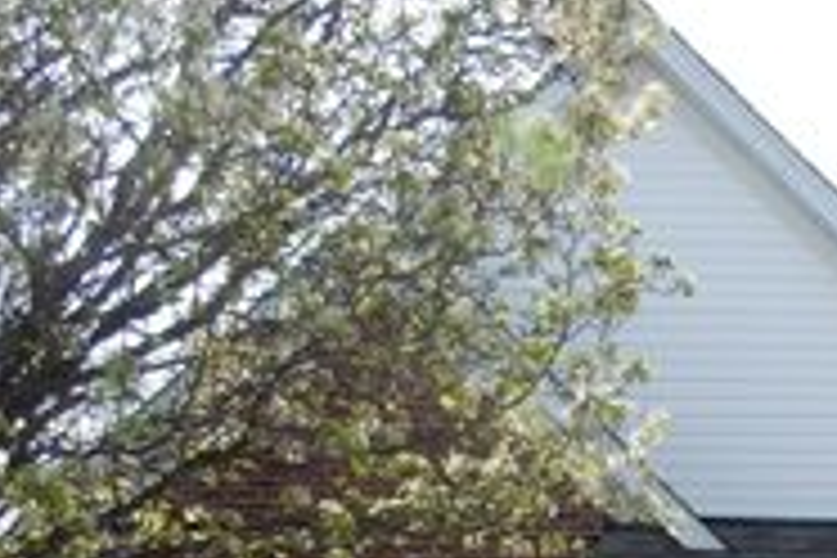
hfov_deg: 25.4
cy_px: 817
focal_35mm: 70
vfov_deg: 17.6
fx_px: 1627
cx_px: 1044
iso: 125
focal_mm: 4.5
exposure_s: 1/640
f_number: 3.7
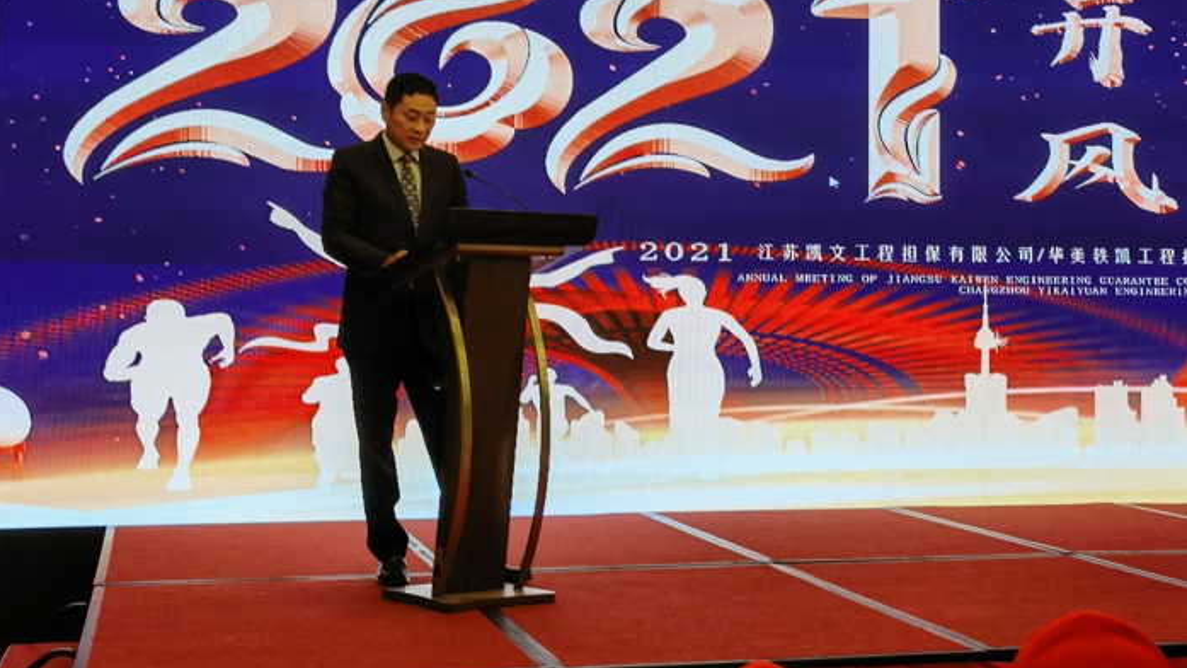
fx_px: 1825
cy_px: 262
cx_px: 593
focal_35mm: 58
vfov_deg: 20.7
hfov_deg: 36.0
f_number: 1.9
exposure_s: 1/120
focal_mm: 6.67
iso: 80
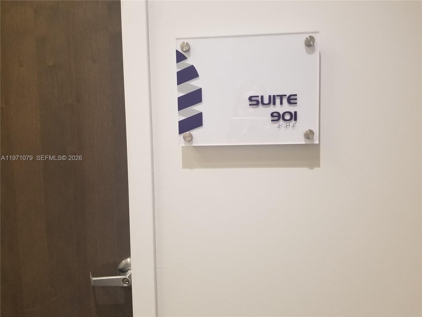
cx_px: 211
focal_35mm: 26
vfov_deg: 53.1
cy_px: 158
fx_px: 317
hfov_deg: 67.3
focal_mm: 4.25
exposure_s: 1/40
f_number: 1.7
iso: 160
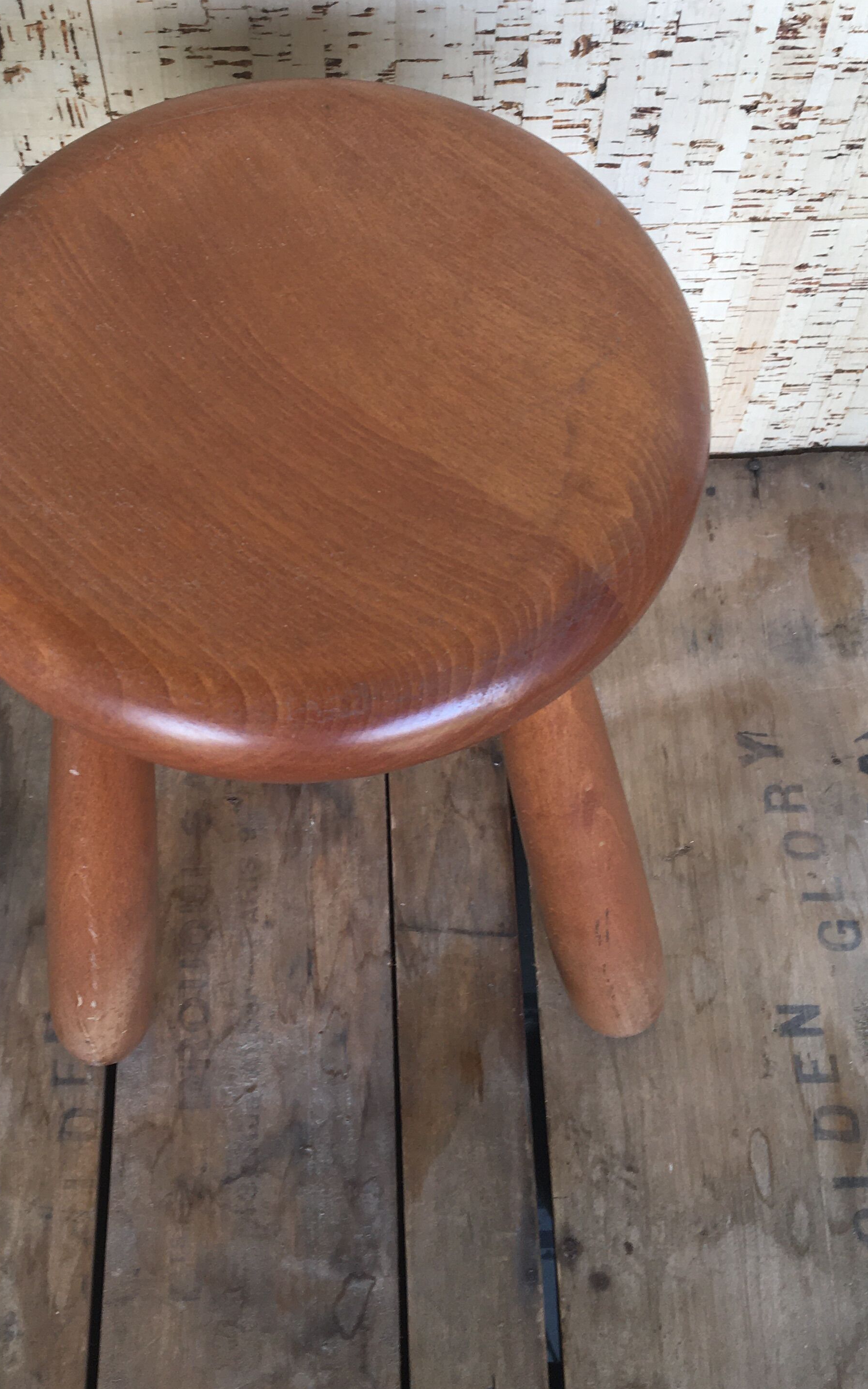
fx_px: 1627
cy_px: 507
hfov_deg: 29.7
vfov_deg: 45.7
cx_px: 321
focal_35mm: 43
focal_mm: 4.15
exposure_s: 1/50
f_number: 2.2
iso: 32
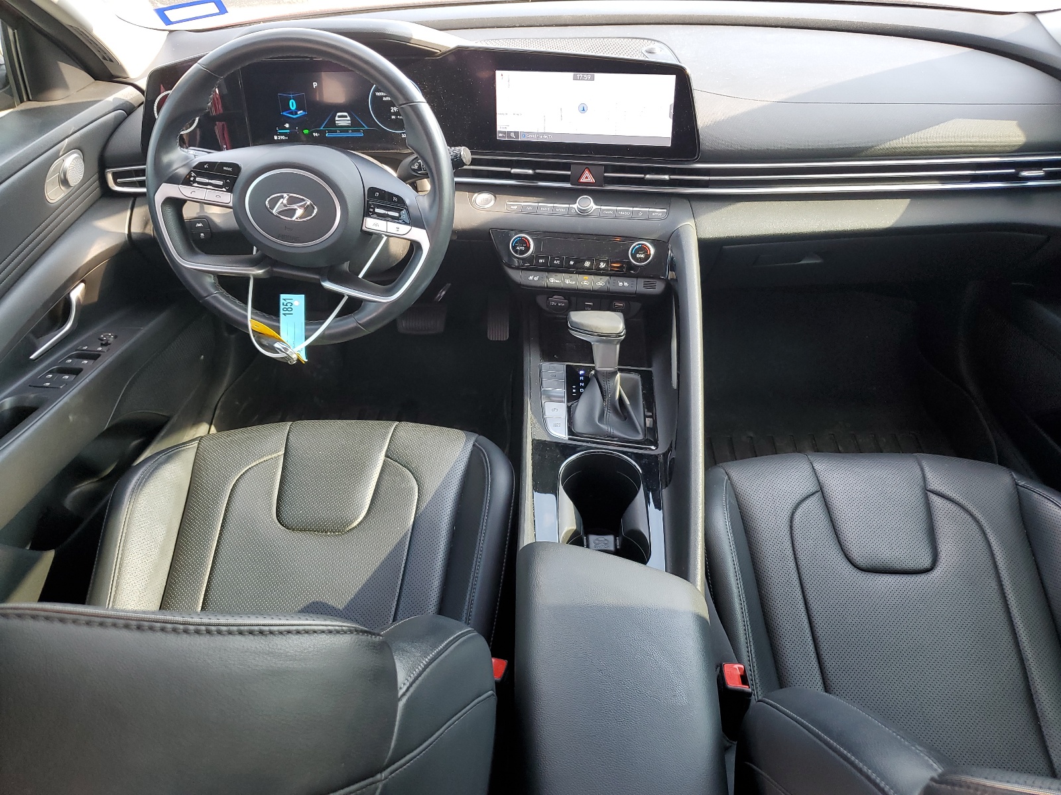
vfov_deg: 53.1
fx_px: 797
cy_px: 398
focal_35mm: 26
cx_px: 530
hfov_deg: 67.3
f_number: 1.5
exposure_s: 1/120
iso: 68
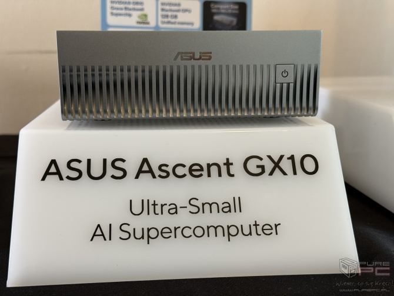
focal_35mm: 48
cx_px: 197
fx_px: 547
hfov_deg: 39.6
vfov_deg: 30.3
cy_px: 148
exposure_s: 1/60
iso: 160
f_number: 1.78
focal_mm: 6.76
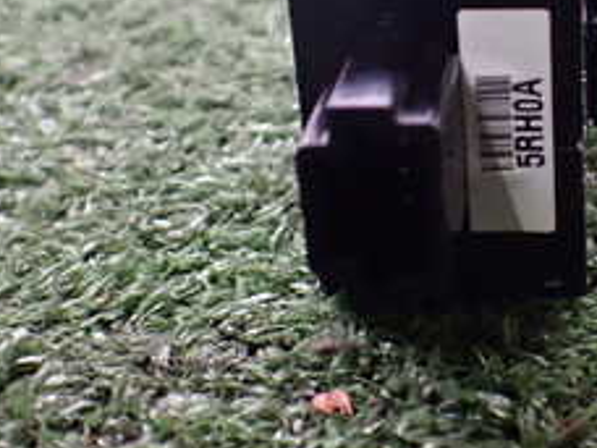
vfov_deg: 18.6
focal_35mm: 79
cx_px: 450
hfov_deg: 24.4
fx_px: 1362
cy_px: 128
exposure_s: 1/80
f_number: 2.3
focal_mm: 5.4
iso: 800
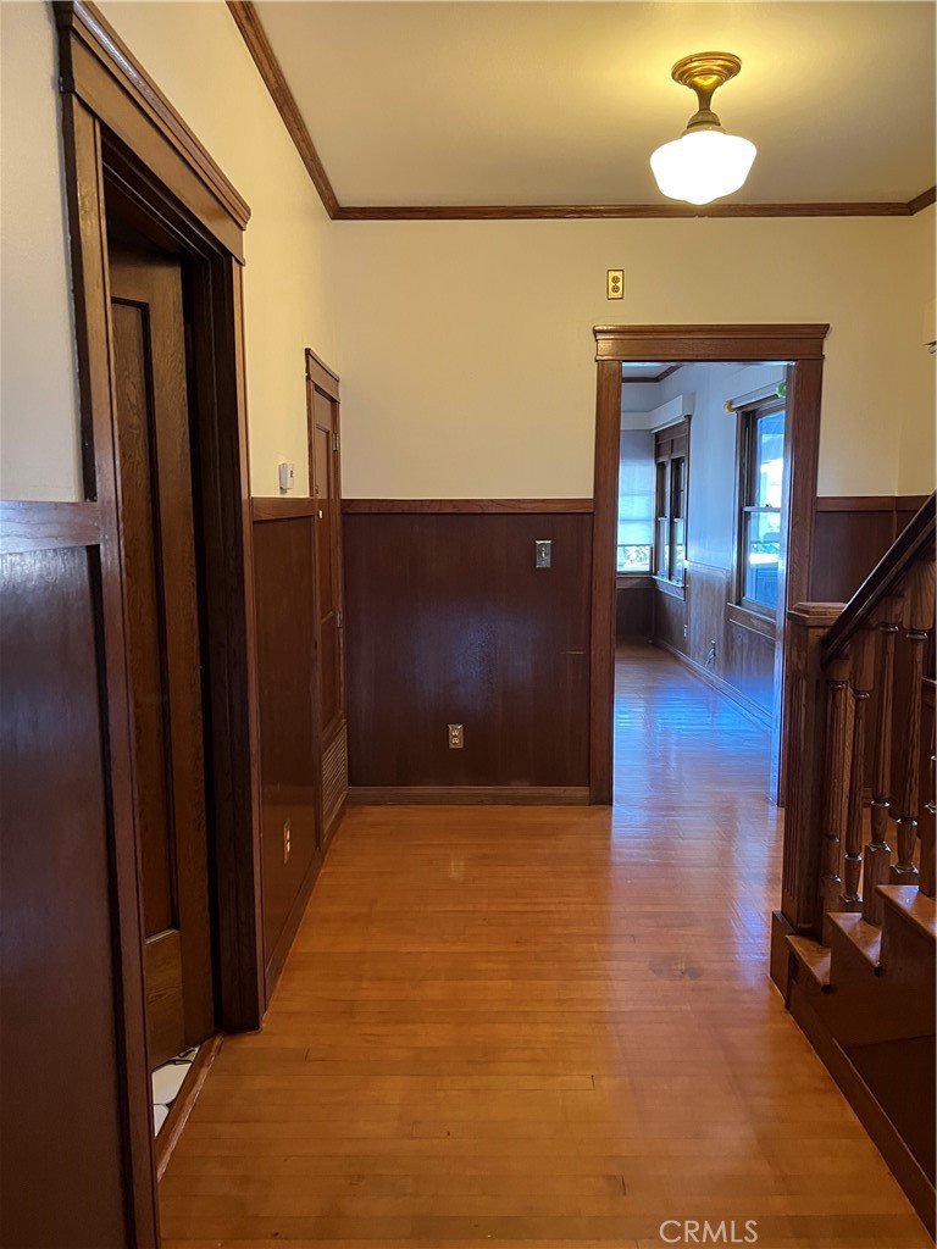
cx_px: 468
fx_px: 938
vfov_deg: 67.3
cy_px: 624
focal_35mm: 26
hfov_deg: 53.1
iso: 500
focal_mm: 5.7
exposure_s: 1/60
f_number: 1.5
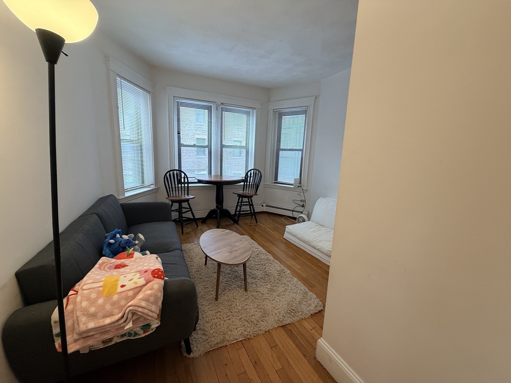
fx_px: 207
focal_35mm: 14
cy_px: 192
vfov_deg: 85.7
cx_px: 256
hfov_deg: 102.1
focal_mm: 2.22
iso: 250
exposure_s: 1/60
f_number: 2.2
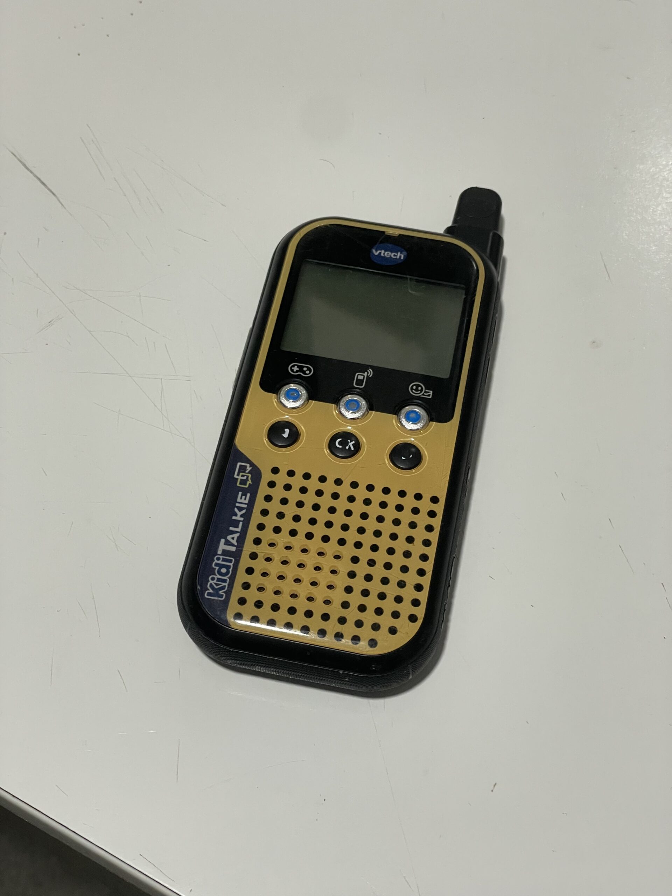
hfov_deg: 28.0
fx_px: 1346
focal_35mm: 52
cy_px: 448
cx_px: 336
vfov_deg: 36.8
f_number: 2
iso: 200
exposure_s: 1/100
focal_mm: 6
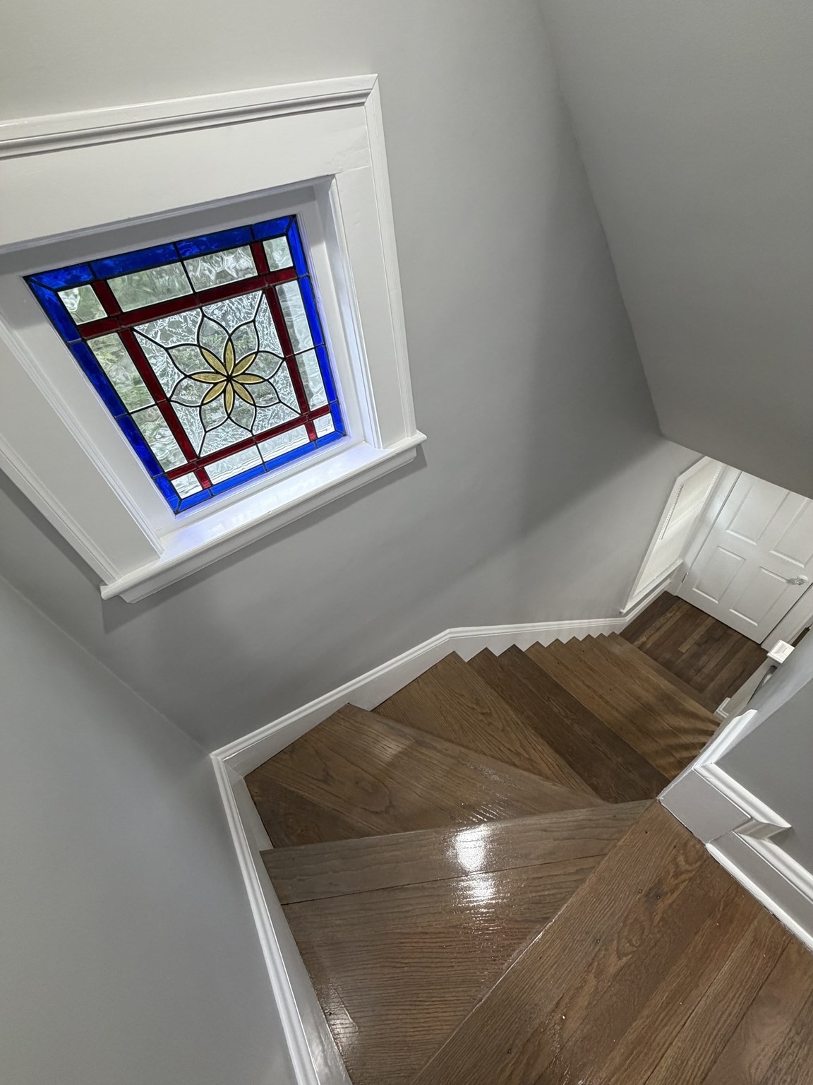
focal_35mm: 14
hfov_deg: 85.7
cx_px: 406
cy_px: 542
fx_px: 438
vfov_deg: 102.1
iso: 320
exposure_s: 1/120
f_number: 2.2
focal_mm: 2.22
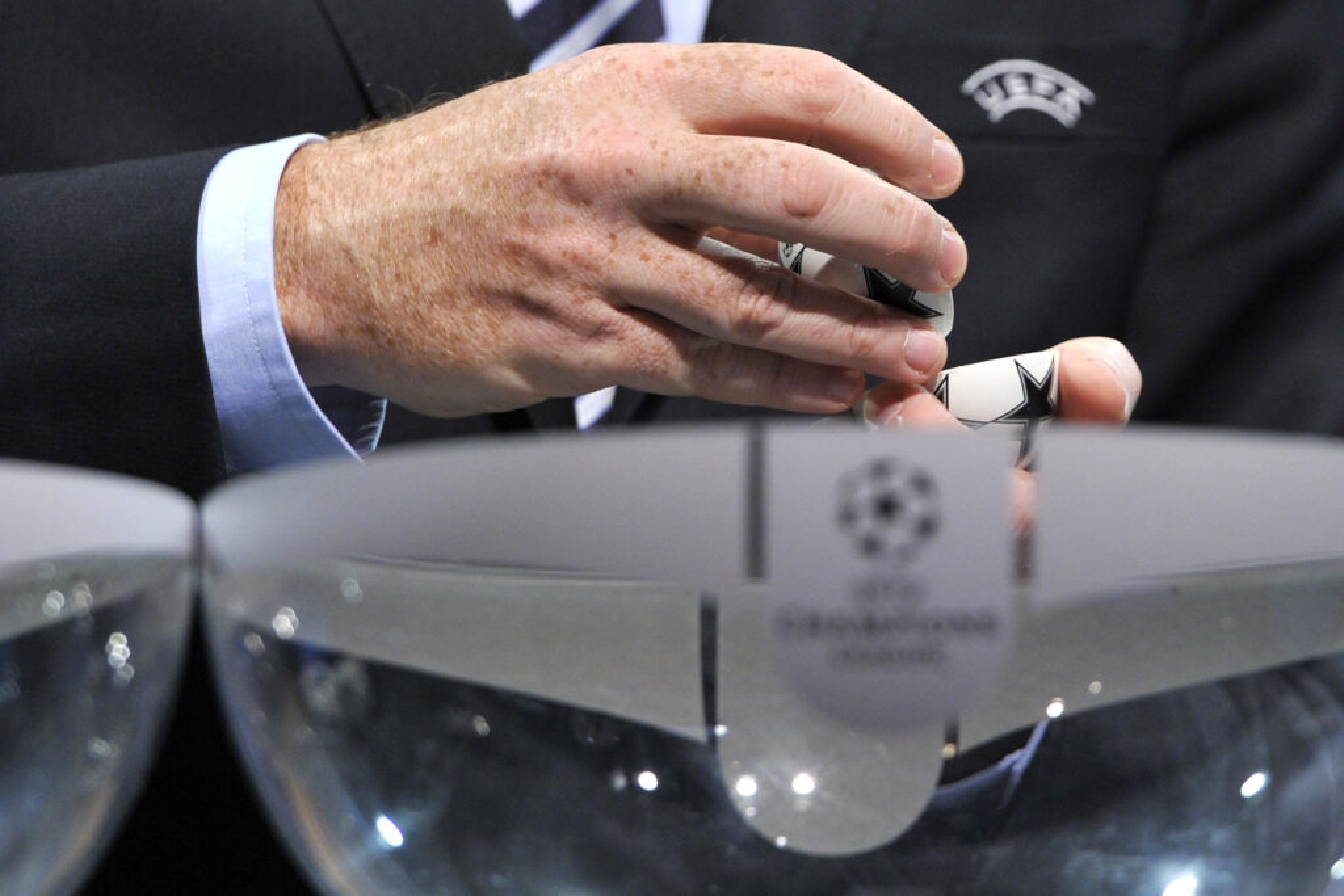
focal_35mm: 200
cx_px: 672
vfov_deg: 6.9
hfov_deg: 10.3
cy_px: 448
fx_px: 7467
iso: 1250
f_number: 4
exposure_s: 1/250
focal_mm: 200
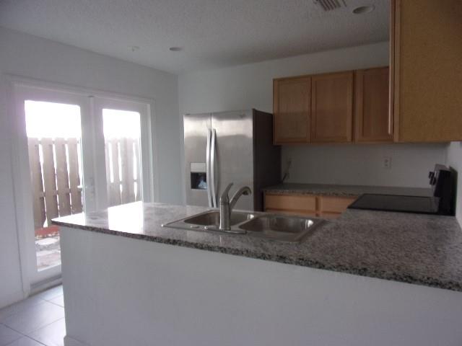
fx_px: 320
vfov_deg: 56.8
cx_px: 231
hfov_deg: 71.6
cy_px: 173
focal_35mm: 24
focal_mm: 4.3
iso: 80
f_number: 3.3
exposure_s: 1/70
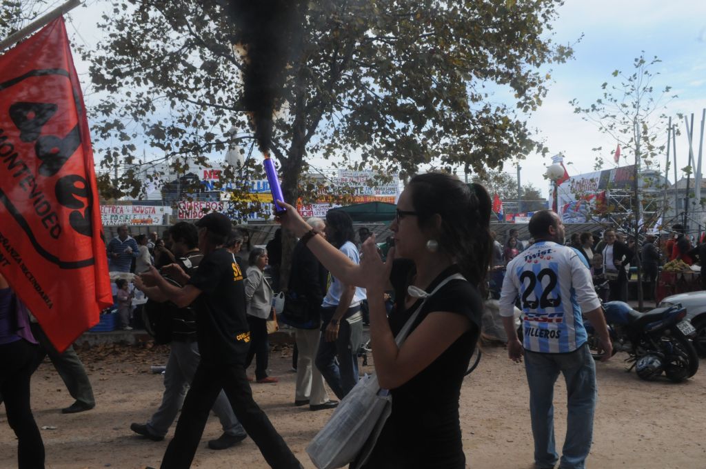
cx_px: 353
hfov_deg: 70.5
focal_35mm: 26
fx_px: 499
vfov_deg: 50.3
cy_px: 234
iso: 800
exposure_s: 1/400
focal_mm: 17
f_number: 13
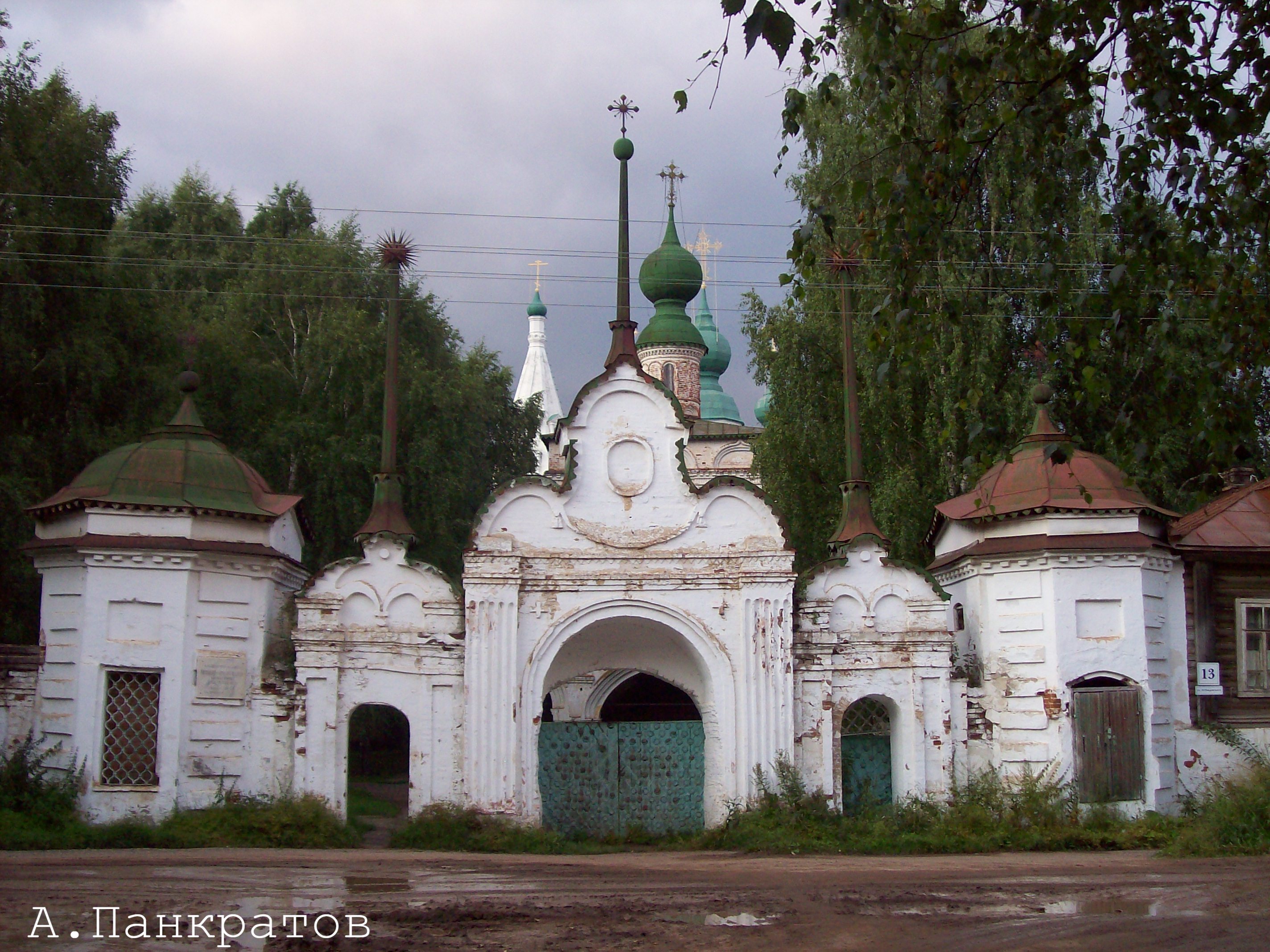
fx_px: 1650
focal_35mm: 45
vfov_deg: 32.2
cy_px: 476
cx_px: 635
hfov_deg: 42.1
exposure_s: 1/121
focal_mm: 7.6
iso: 80
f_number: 3
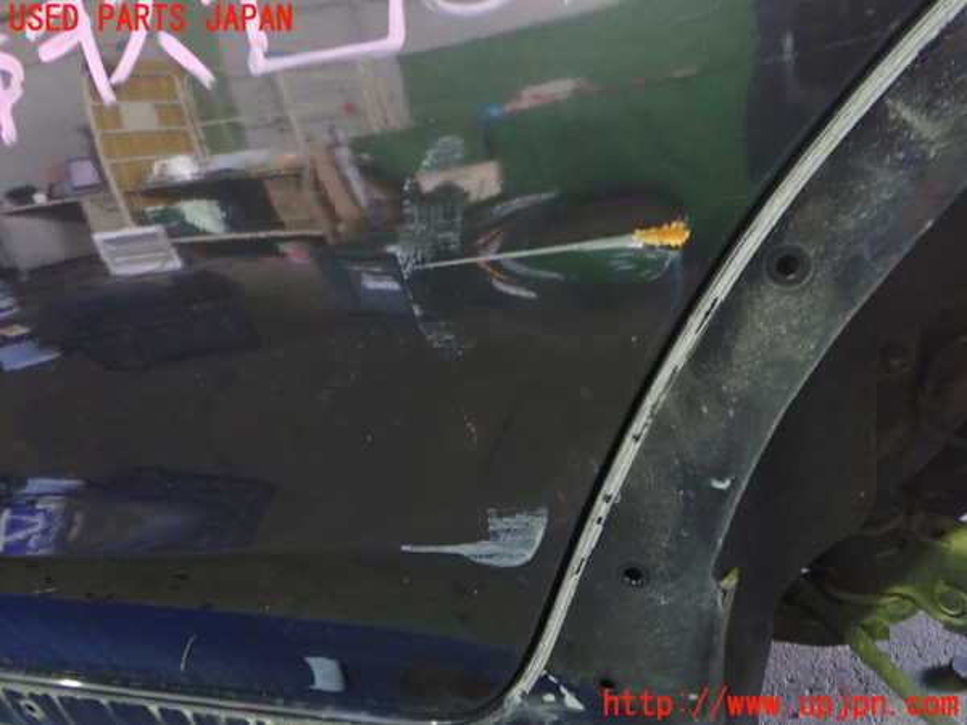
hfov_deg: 60.0
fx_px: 838
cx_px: 484
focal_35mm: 30
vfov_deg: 46.8
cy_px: 362
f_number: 2.3
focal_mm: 5.4
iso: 800
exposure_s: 1/15
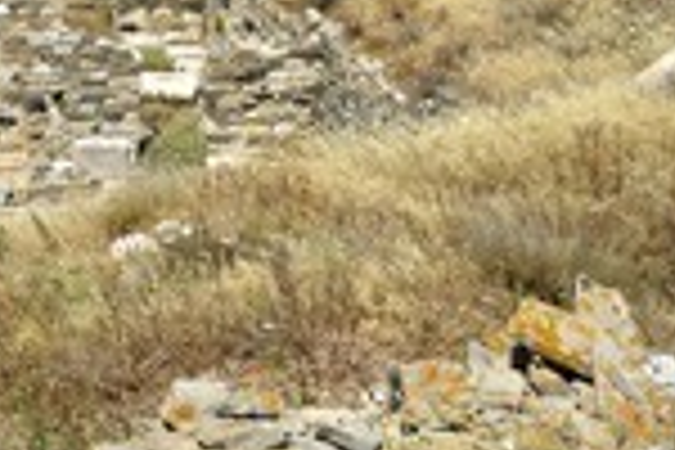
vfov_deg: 14.3
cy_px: 58
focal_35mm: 95
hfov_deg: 19.8
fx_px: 1781
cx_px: -194
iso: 200
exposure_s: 1/320
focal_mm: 34
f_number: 10
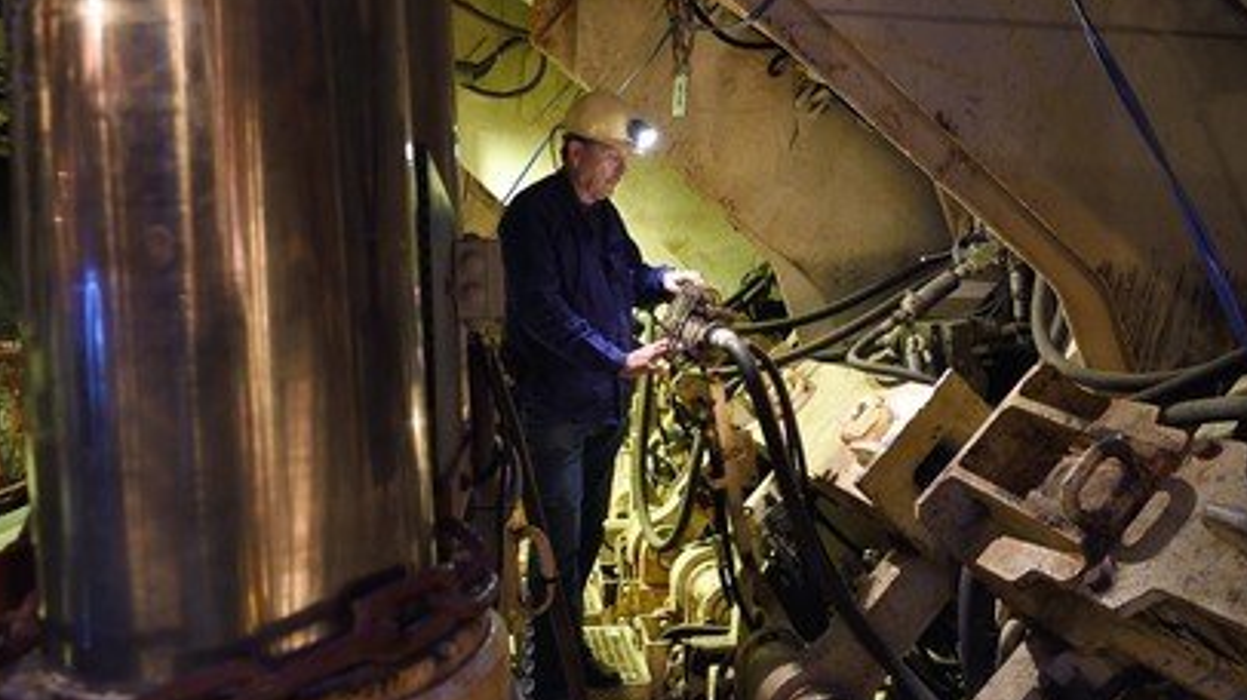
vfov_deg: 44.3
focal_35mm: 26
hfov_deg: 71.9
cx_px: 624
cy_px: 307
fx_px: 859
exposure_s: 1.3
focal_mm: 24
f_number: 5
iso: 1600
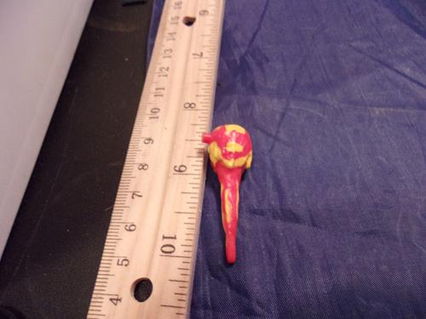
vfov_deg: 51.4
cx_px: 213
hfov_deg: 65.3
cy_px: 160
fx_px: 332
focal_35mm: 27
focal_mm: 4.9
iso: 400
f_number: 3
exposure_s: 1/30
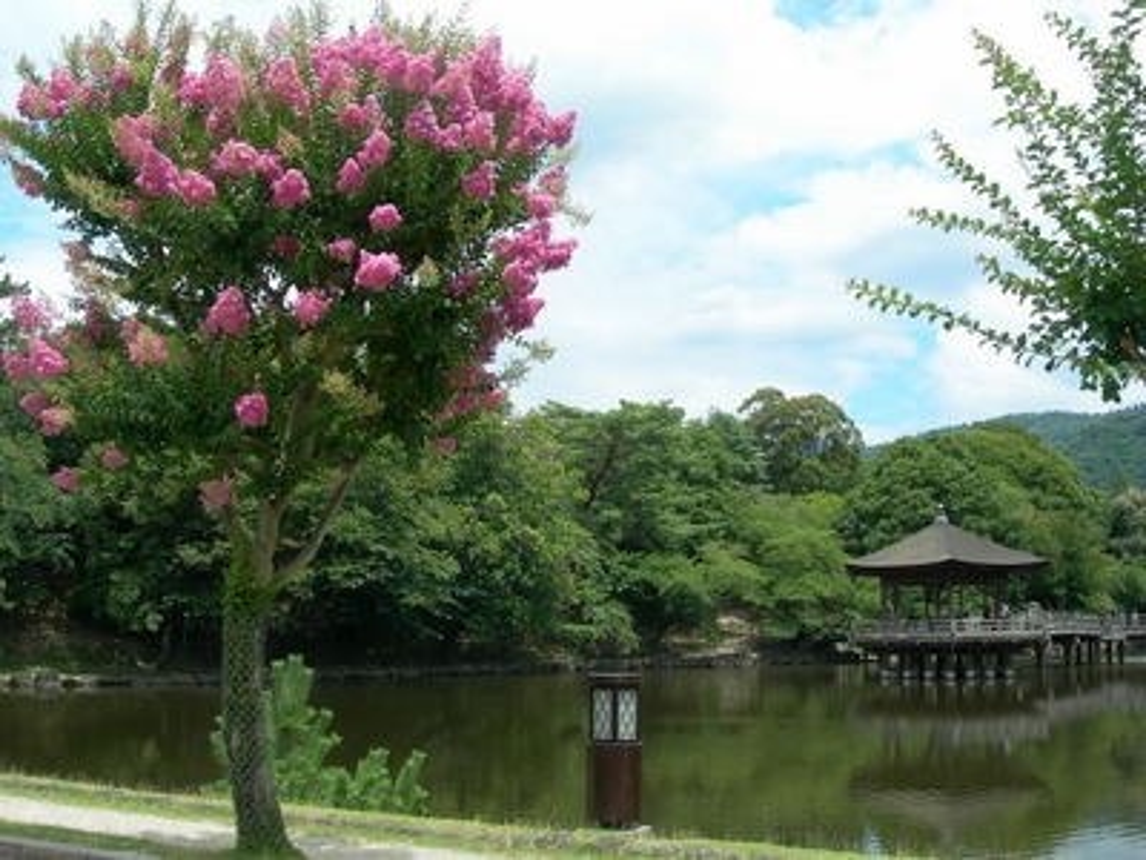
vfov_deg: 37.7
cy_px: 430
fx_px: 1258
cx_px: 573
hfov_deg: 49.0
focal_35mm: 38
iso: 50
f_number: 4.8
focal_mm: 7.8
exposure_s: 1/336
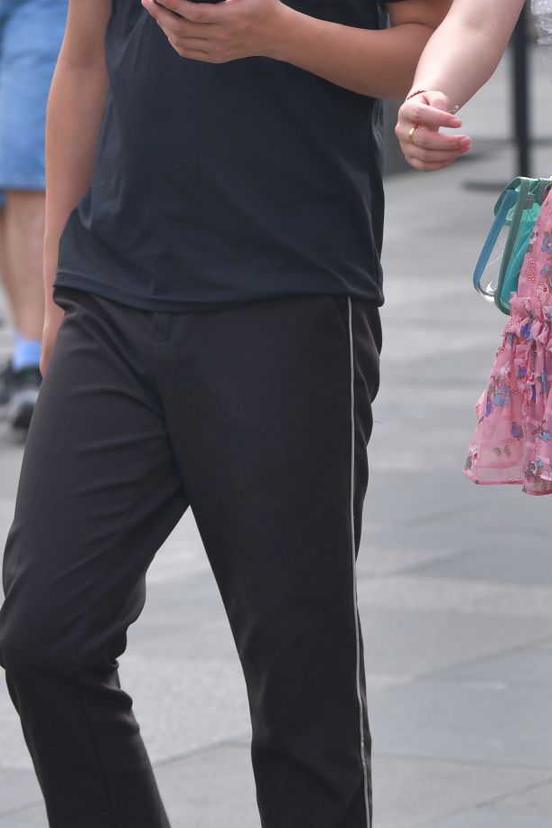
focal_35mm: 297
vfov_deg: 6.9
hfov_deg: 4.6
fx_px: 6833
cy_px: 232
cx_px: 603
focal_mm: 100
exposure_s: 1/640
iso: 250
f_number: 4
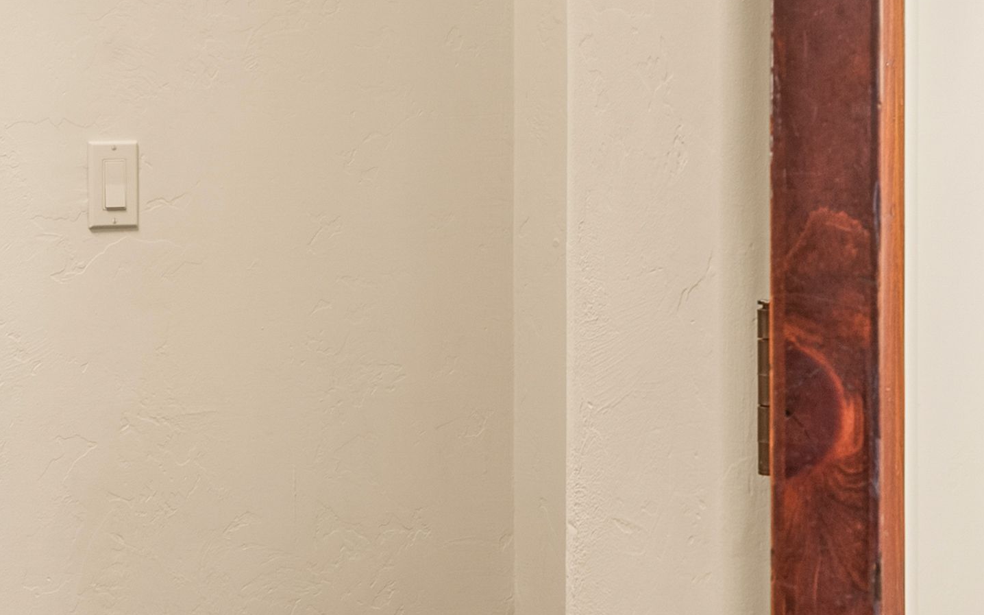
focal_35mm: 94
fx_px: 2520
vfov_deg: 13.9
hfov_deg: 21.8
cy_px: 150
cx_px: 197
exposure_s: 1.3
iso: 400
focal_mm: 22
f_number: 11
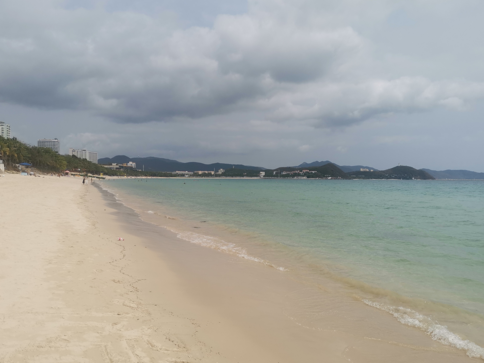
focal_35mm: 26
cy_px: 182
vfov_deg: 53.1
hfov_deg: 67.3
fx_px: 364
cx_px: 242
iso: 50
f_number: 1.8
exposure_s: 1/4184
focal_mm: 4.75
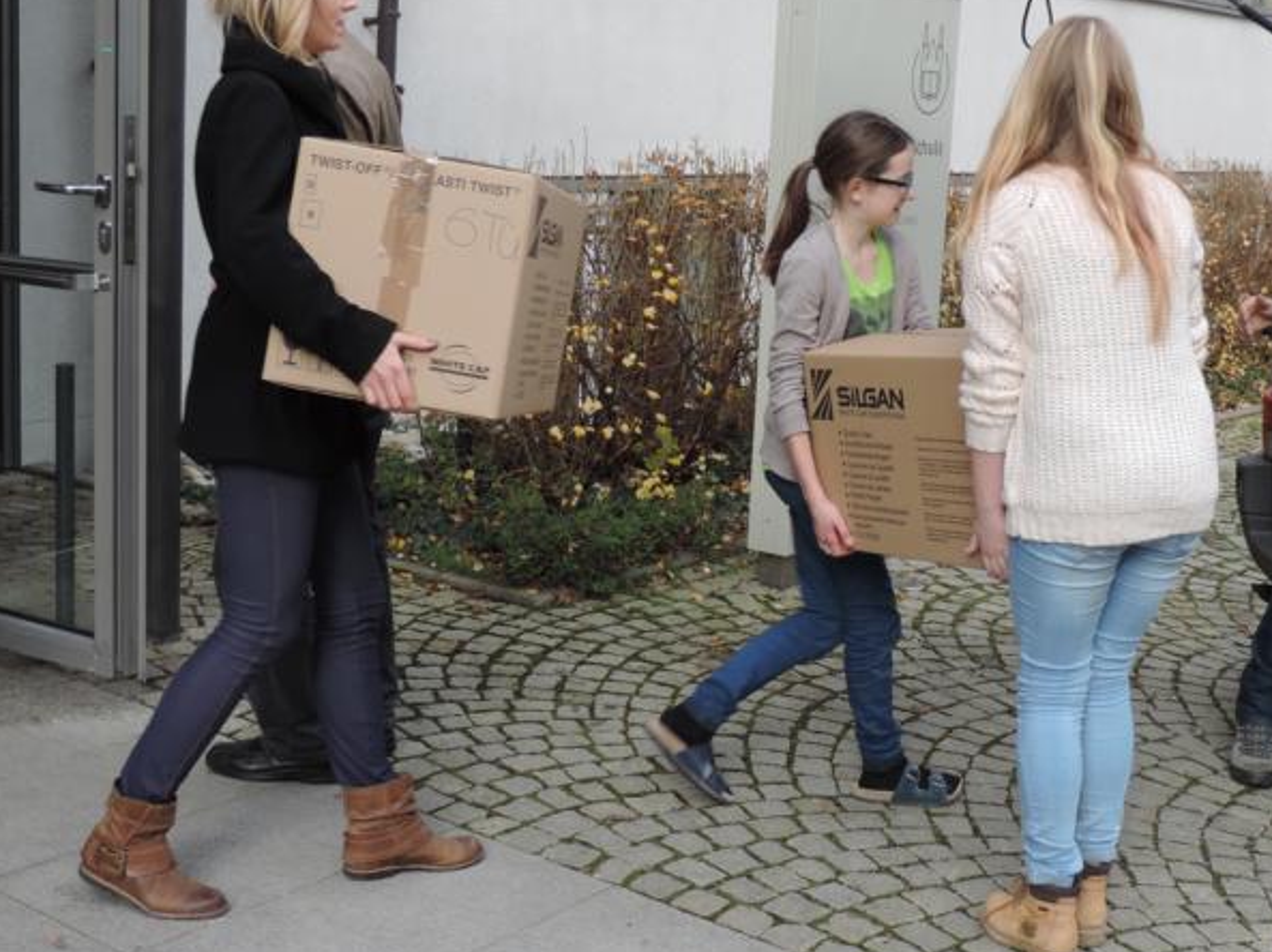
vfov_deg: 27.0
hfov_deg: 35.5
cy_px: 388
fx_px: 1983
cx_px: 712
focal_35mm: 54
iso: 80
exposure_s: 1/160
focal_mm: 7.1
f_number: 3.3
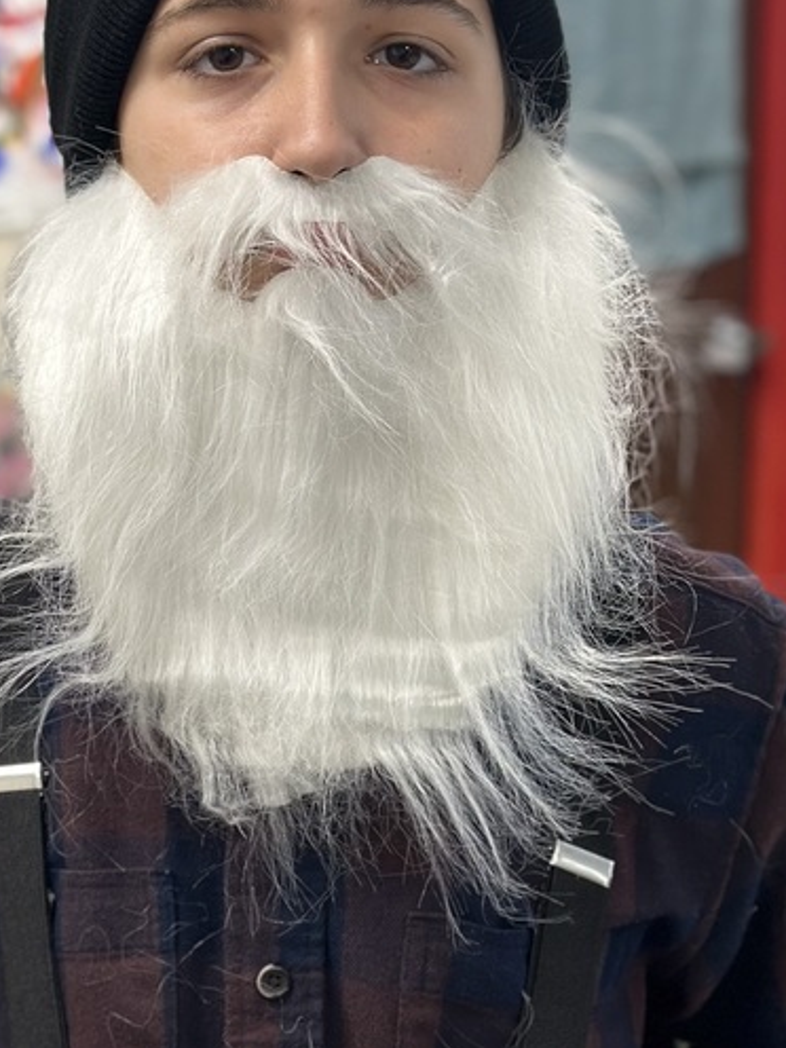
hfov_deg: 14.9
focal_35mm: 99
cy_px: 740
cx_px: 315
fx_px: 2997
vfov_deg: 19.7
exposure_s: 1/60
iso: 64
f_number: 1.78
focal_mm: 6.86
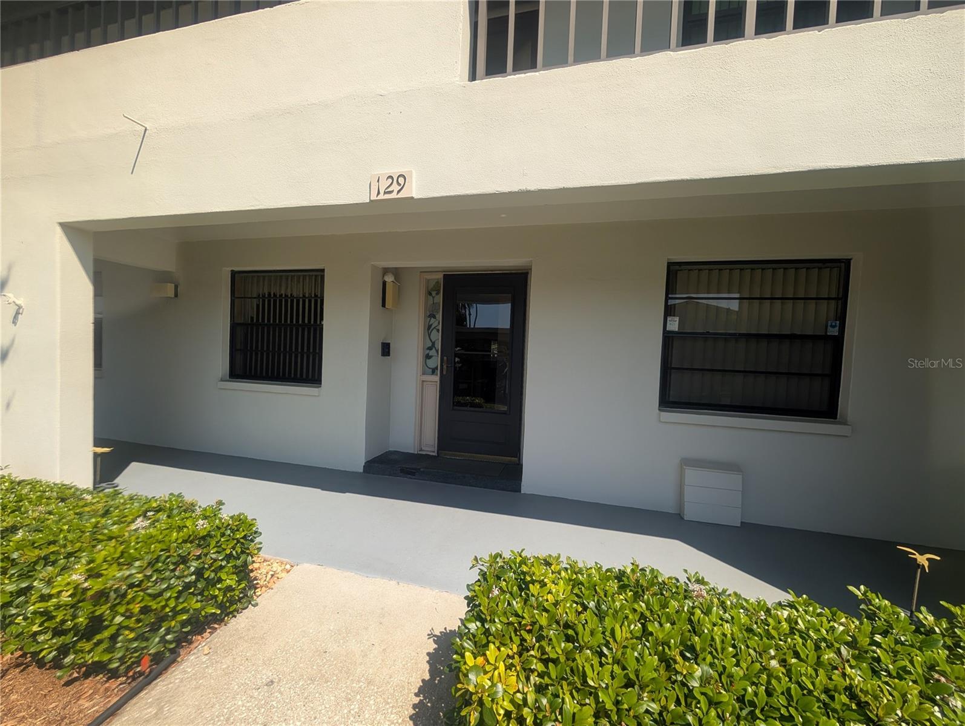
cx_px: 482
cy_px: 363
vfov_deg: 94.6
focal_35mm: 12
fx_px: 335
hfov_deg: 110.5
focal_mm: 2.02
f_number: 1.7
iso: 54
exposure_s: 1/2252
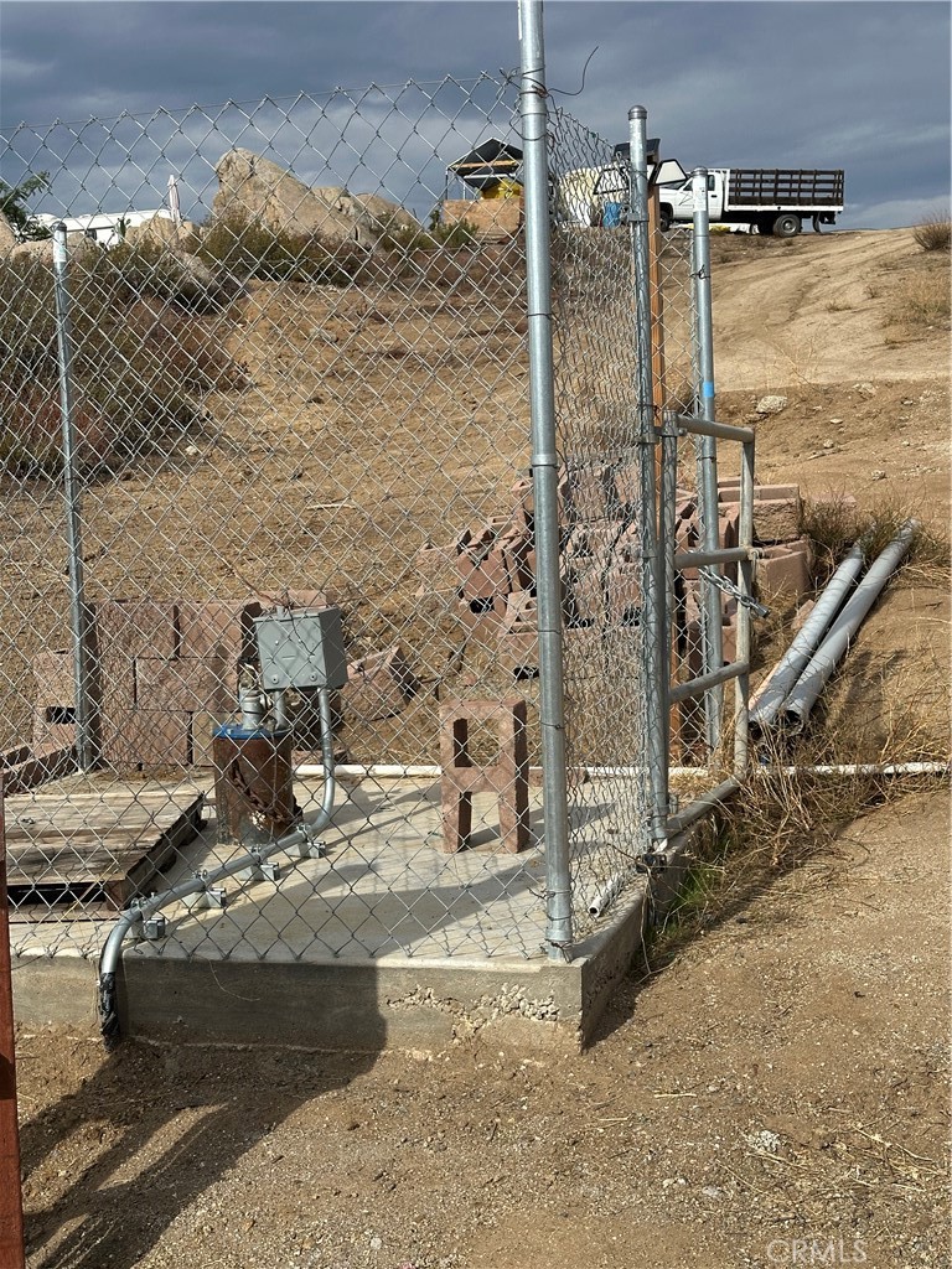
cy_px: 634
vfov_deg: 39.7
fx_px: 1760
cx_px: 476
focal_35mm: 48
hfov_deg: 30.3
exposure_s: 1/5882
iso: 64
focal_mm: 6.86
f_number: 1.78
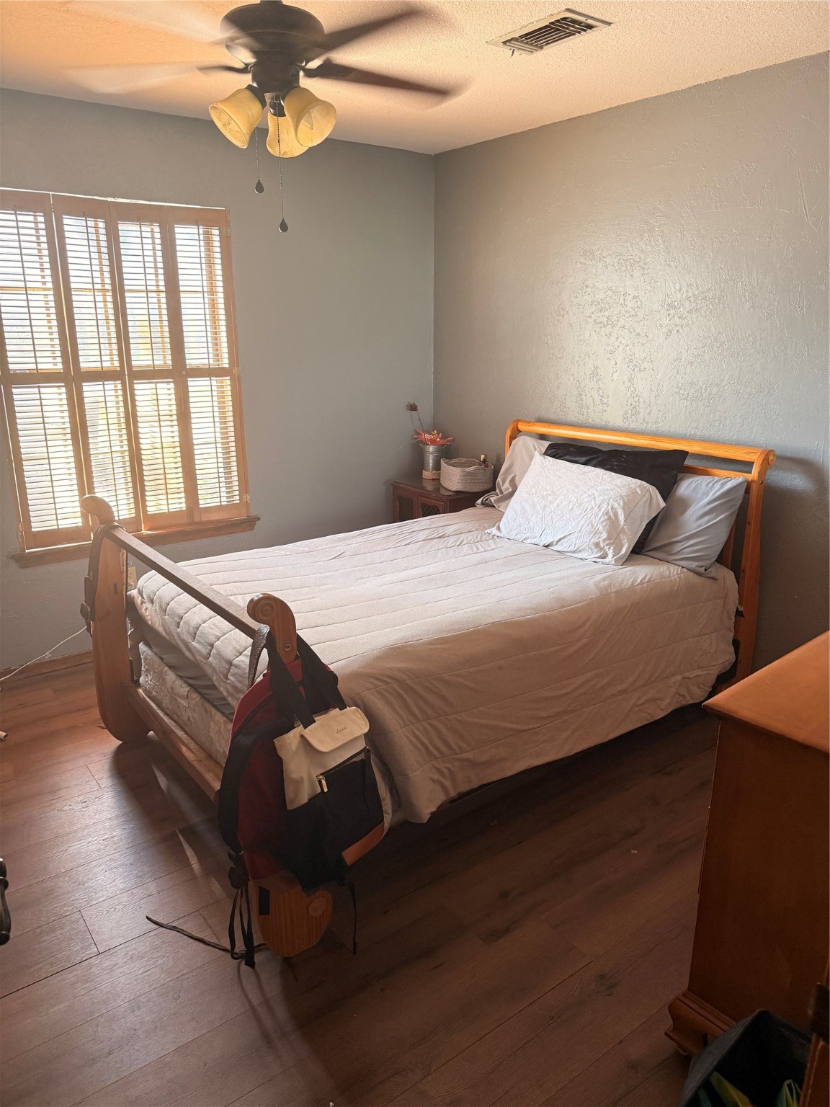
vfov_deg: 71.6
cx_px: 415
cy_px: 554
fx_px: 767
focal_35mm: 24
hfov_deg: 56.8
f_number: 1.78
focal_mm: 6.76
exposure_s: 1/60
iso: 200
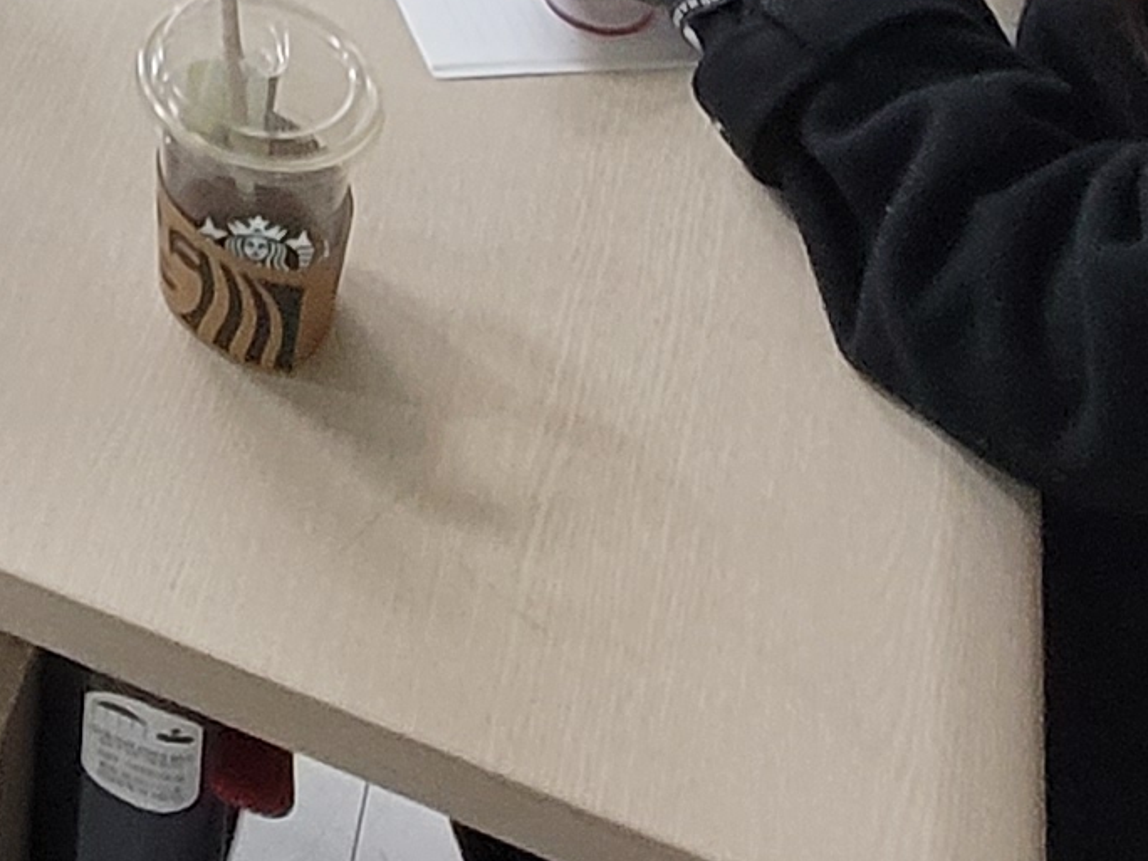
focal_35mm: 76
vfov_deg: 14.3
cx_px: -410
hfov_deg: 22.5
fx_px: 2520
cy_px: -1106
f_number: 2.2
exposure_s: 1/60
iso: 250
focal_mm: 2.2
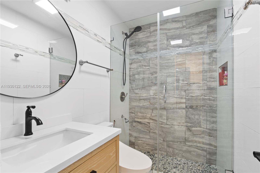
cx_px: 130
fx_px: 119
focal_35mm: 16
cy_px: 86
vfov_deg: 72.0
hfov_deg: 95.0
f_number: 6.3
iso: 320
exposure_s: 1/3
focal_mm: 11
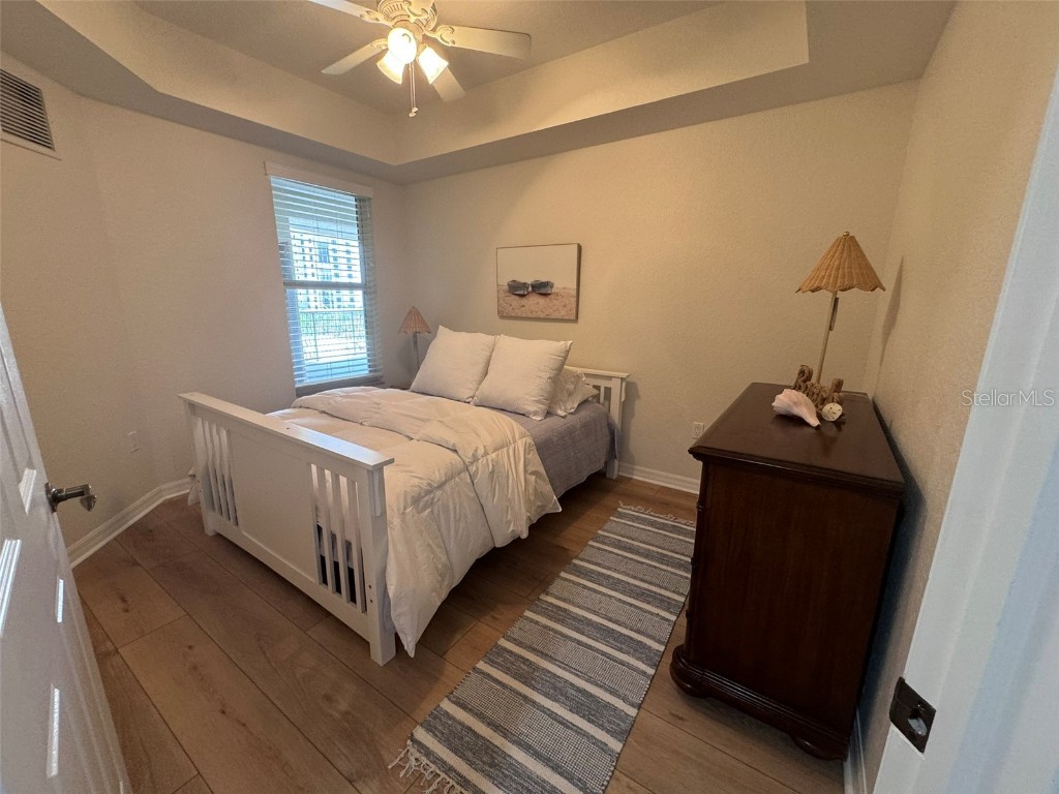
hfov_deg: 102.1
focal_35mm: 14
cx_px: 530
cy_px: 397
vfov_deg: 85.7
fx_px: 428
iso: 160
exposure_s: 1/60
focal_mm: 2.22
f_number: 2.2
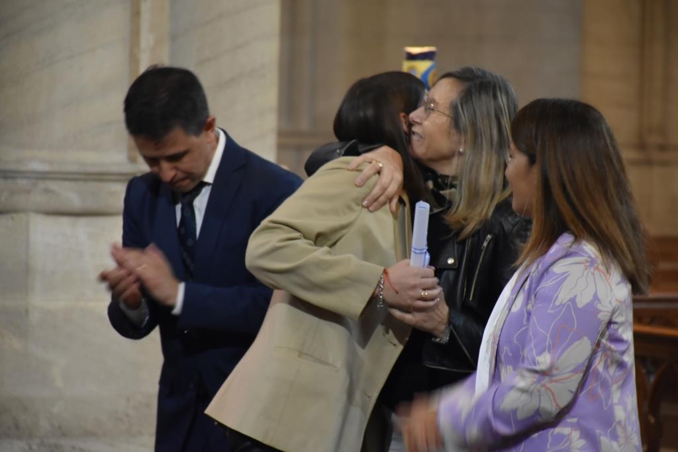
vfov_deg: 6.5
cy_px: 226
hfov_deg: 9.8
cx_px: 339
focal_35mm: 210
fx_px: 3955
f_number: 5.6
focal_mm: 140
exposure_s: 1/15
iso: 2000
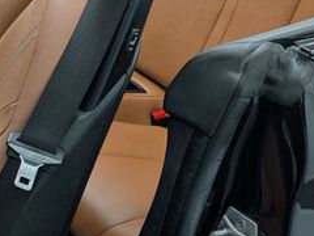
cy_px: 73
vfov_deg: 22.8
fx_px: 581
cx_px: -65
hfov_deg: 26.7
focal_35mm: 64
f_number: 1.68
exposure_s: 1/120
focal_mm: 6.9
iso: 30
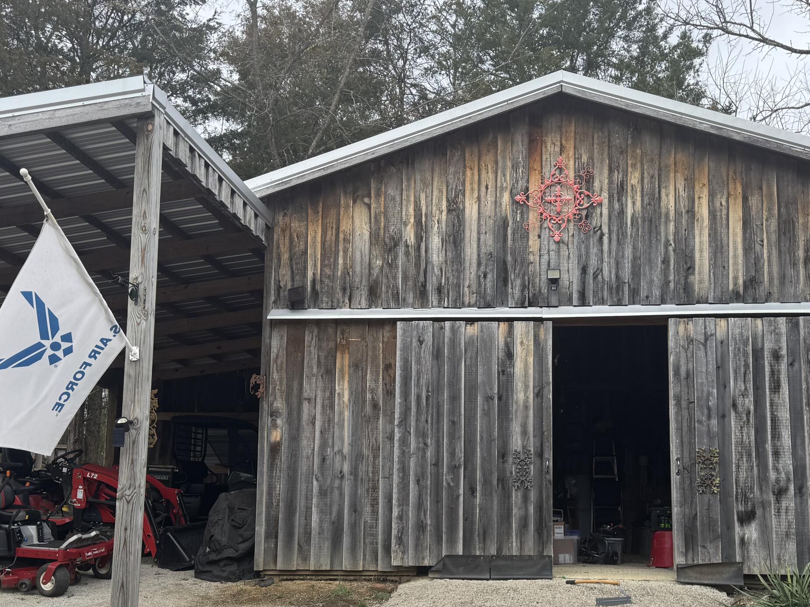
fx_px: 913
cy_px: 380
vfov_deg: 36.6
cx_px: 468
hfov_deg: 47.7
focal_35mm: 39
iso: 80
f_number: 1.78
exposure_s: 1/1172
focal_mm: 6.76
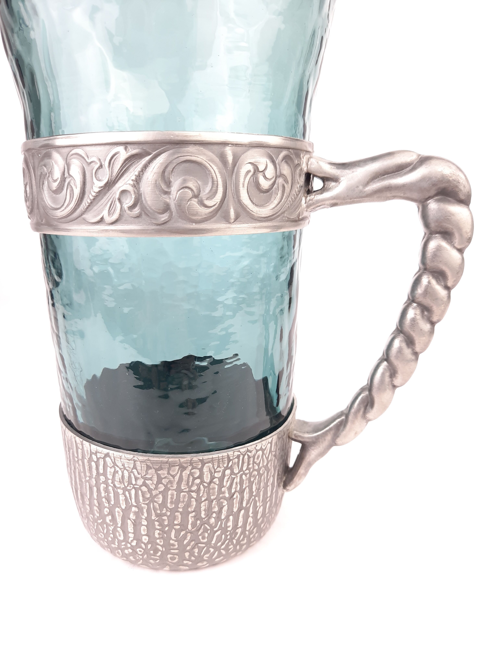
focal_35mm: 25
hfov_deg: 54.9
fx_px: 469
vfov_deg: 69.4
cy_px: 324
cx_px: 244
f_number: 2
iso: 64
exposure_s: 1/50
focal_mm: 4.6
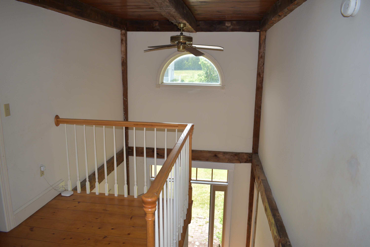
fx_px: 277
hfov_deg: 67.4
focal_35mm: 27
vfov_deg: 47.9
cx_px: 185
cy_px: 124
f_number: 3.5
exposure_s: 1/200
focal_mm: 18
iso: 100
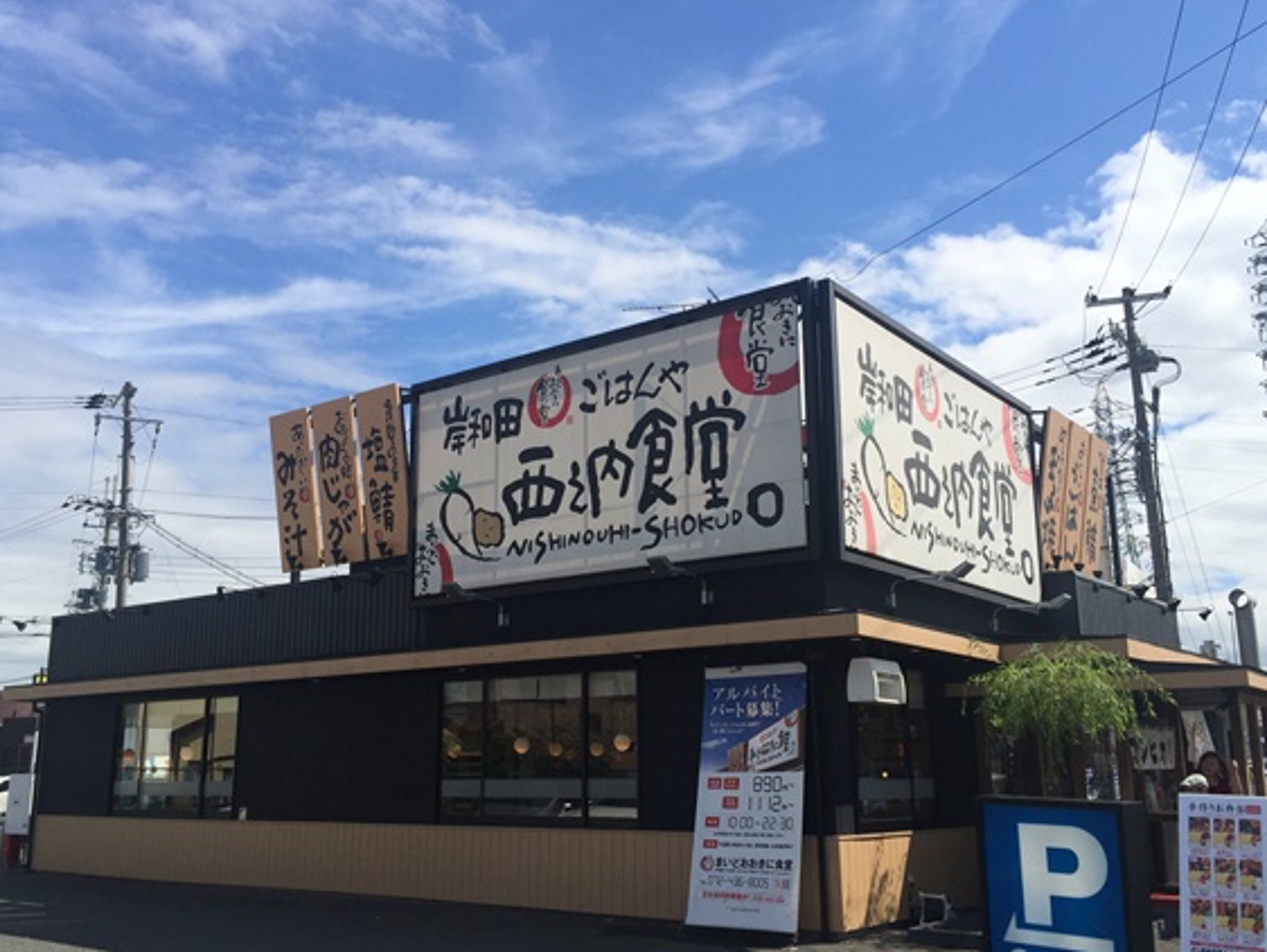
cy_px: 519
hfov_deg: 55.3
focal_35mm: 33
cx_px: 620
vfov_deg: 42.9
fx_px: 1208
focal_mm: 4.15
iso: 32
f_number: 2.2
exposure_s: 1/4405
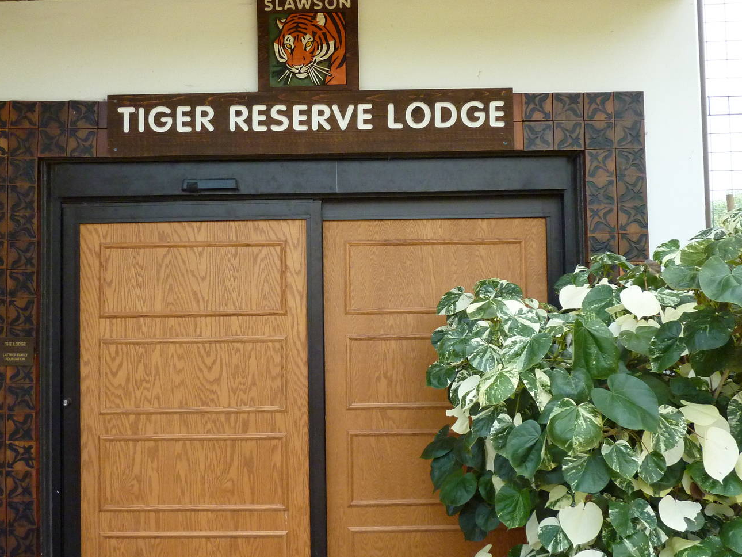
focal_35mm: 31
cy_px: 271
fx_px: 665
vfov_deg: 45.5
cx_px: 347
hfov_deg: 58.3
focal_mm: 4.1
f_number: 3.3
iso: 320
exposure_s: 1/500
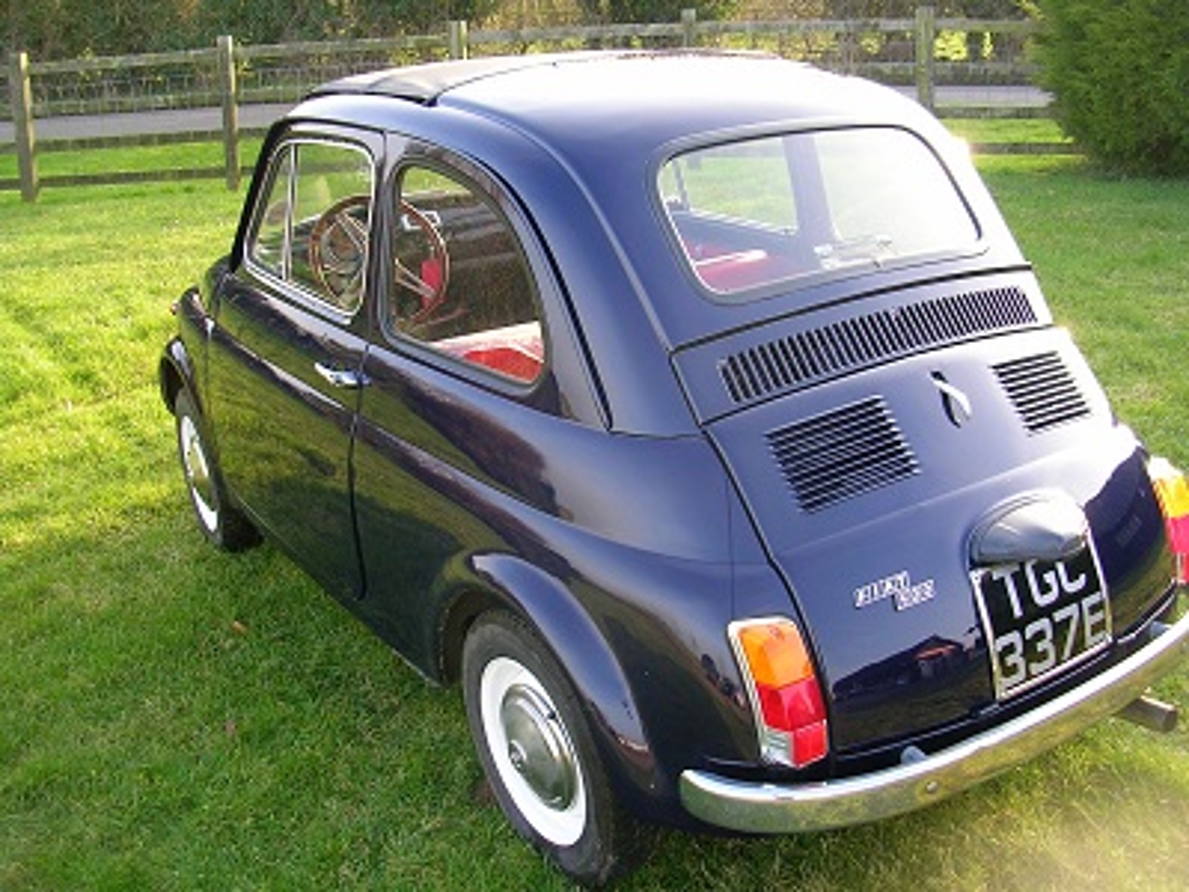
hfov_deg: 49.0
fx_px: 1305
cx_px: 594
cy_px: 446
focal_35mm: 38
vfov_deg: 37.7
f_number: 2.8
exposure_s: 1/88.7
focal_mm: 5.8
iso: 50
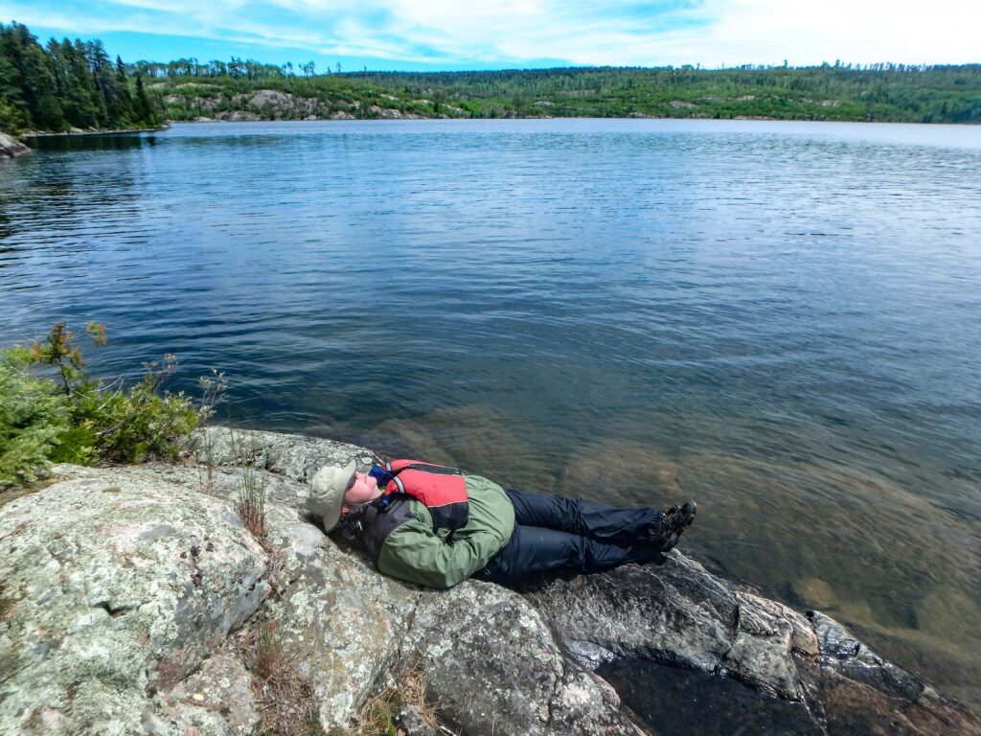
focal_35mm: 21
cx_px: 490
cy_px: 368
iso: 125
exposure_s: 1/400
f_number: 6
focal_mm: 3.7
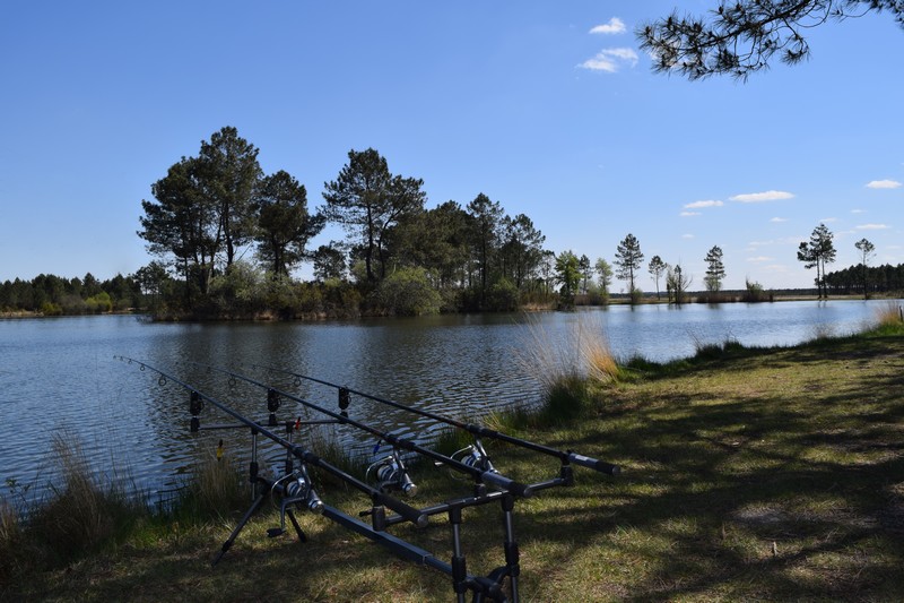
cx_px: 452
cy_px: 302
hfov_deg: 61.9
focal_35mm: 30
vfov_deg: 43.6
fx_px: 753
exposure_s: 1/200
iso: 100
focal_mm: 20
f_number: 10
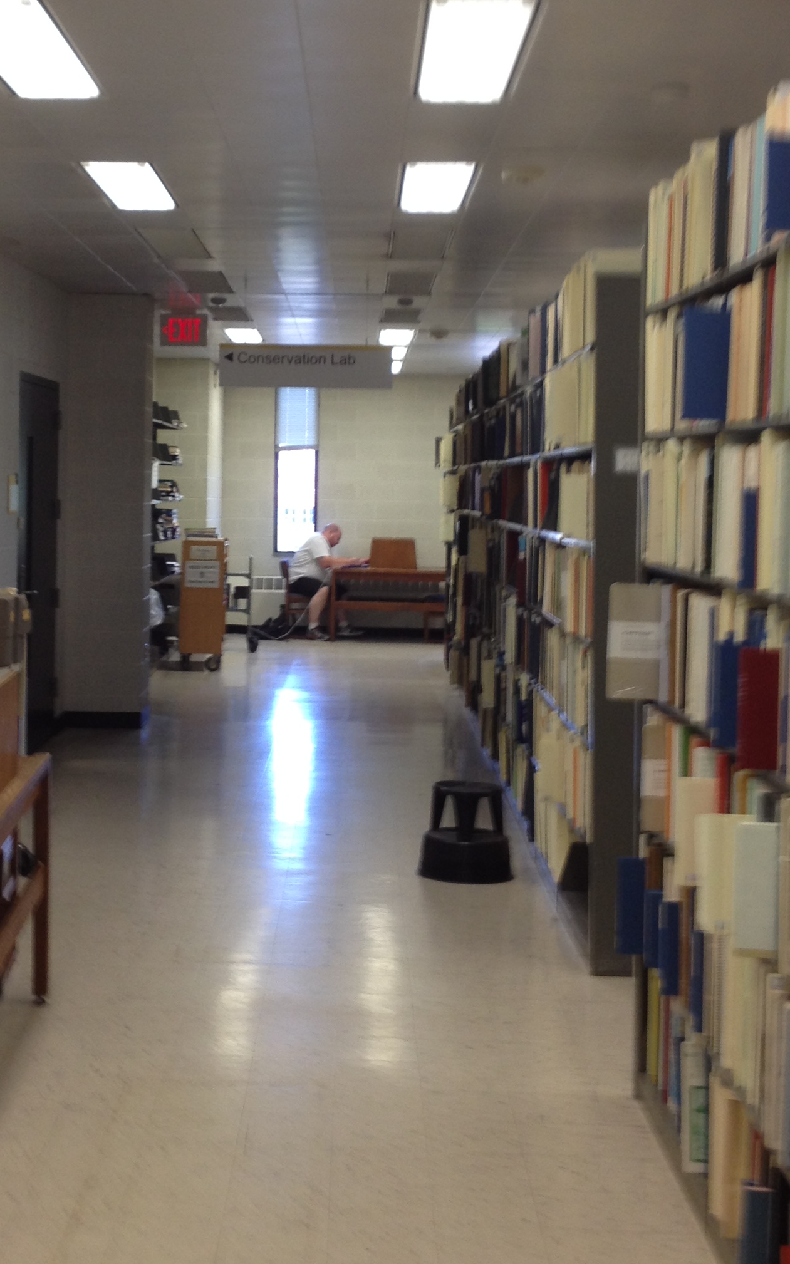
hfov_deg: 21.6
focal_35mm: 60
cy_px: 480
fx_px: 2067
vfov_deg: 33.8
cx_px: 294
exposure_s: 1/20
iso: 50
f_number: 2.4
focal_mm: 4.28
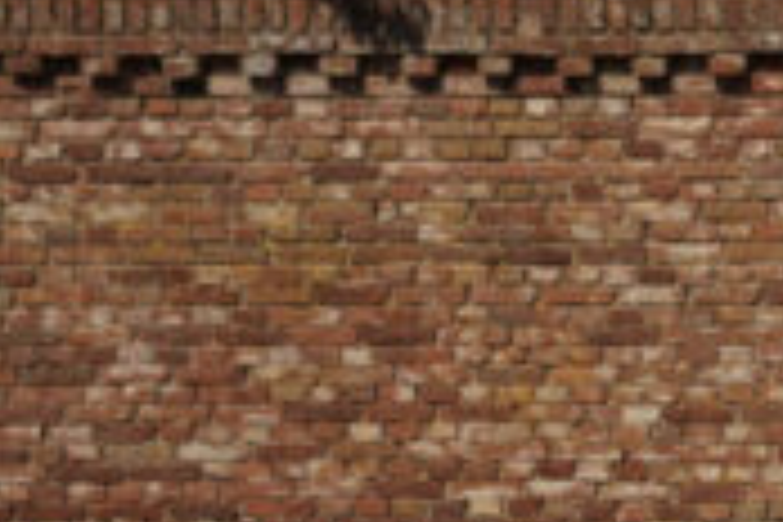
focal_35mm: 161
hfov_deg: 12.0
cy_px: 518
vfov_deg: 8.5
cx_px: 1310
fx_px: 3496
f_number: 6.3
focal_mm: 46.5
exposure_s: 1/400
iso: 100
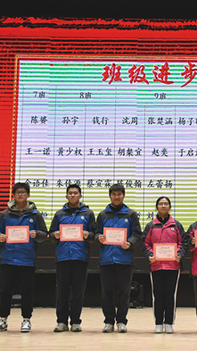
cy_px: 173
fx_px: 594
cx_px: 185
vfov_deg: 32.8
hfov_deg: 18.4
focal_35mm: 64
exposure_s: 1/1600
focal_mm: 27
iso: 3200
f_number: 5.6
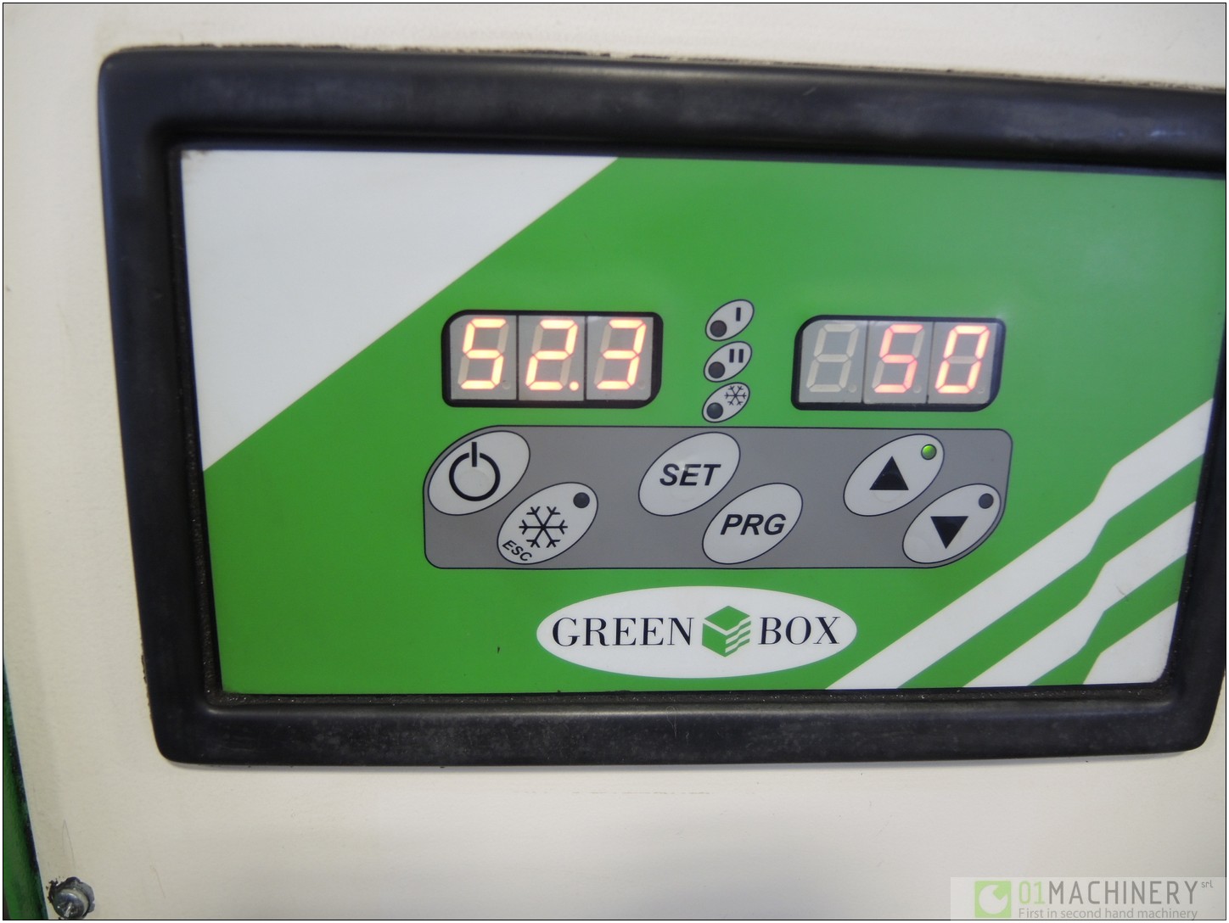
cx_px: 614
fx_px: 995
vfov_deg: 49.8
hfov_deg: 63.4
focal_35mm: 28
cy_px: 462
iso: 220
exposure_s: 1/30
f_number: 2
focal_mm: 6
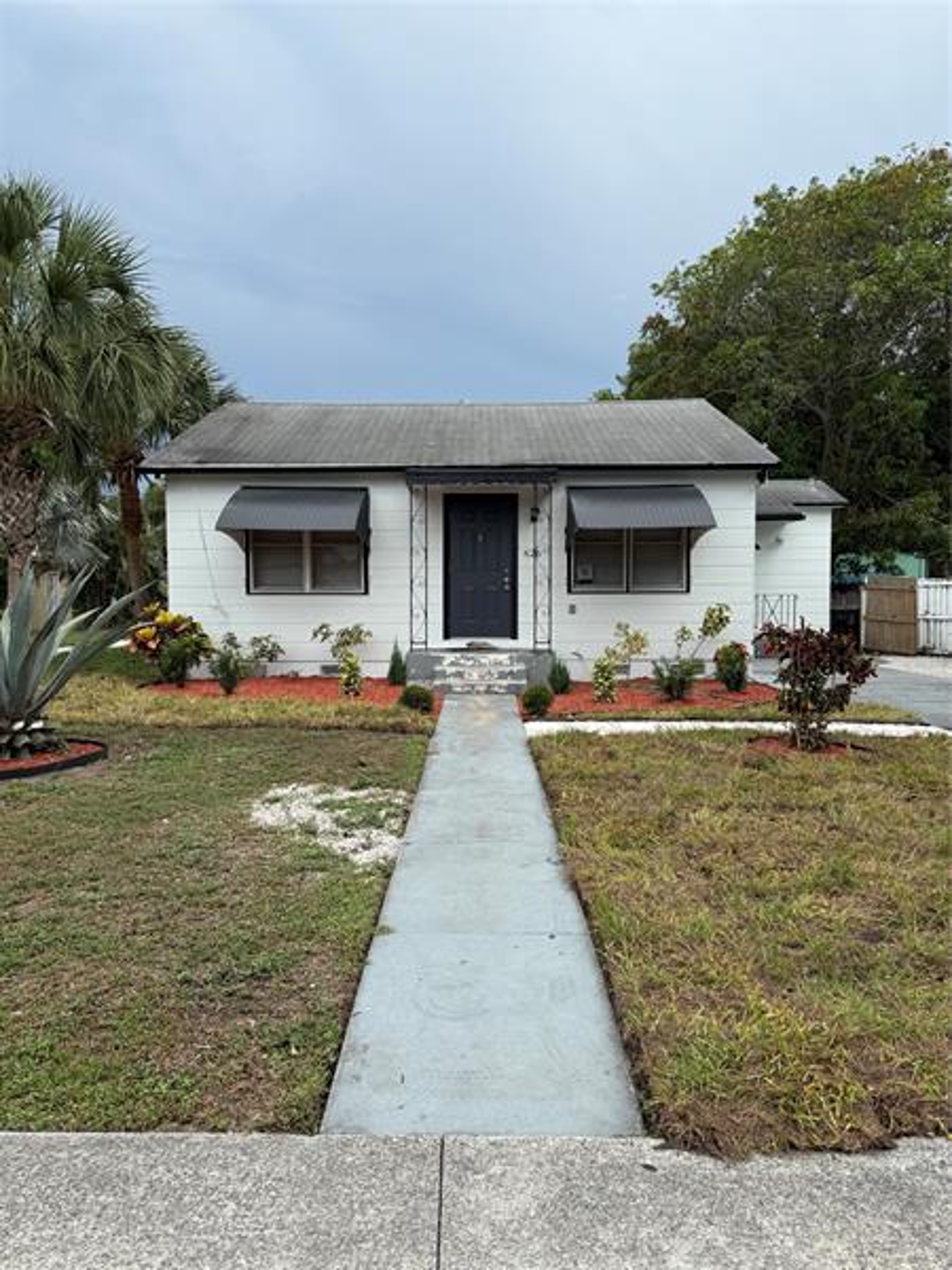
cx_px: 476
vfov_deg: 71.6
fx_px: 880
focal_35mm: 24
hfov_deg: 56.8
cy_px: 635
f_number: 1.78
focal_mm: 6.76
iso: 80
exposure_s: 1/1901
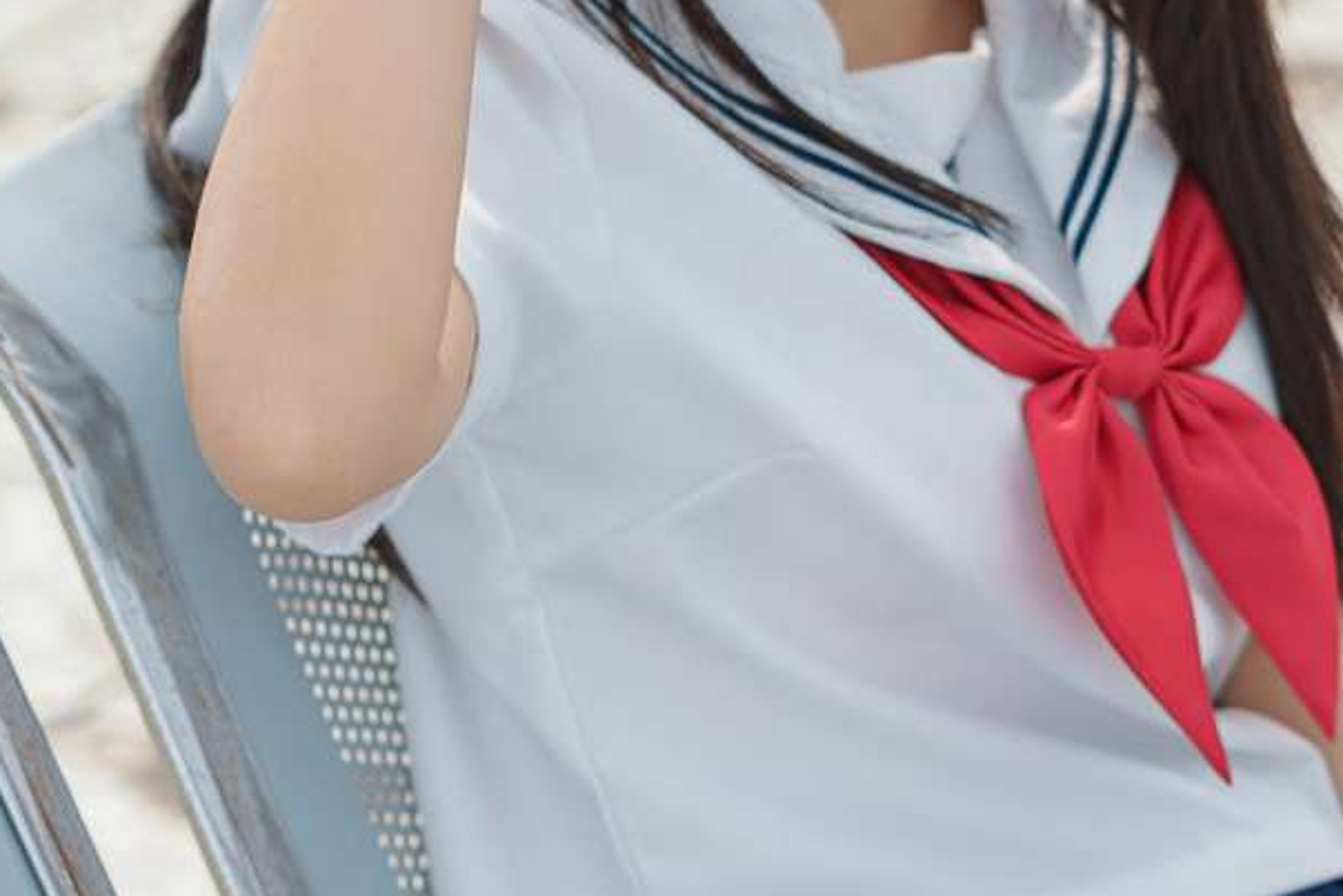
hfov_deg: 13.6
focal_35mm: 149
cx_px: 1216
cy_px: 236
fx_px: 5560
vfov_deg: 9.2
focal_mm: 50
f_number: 2.8
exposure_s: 1/2500
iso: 100
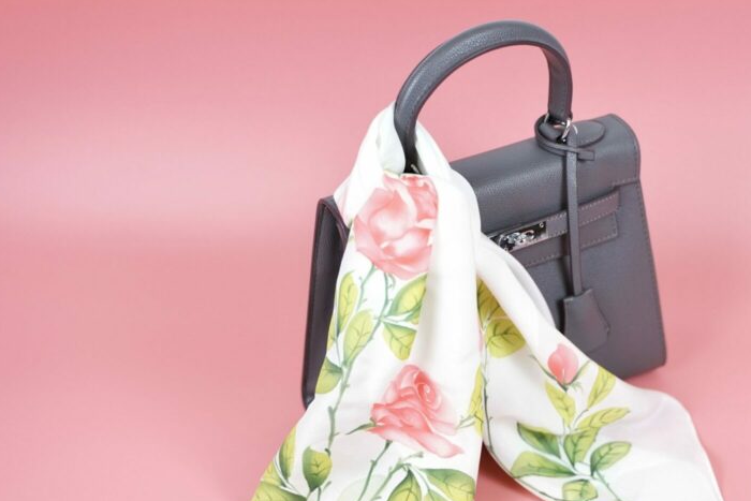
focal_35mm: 60
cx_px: 470
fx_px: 1252
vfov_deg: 22.5
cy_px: 364
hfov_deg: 33.2
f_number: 2.8
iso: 400
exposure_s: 1/400
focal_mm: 41
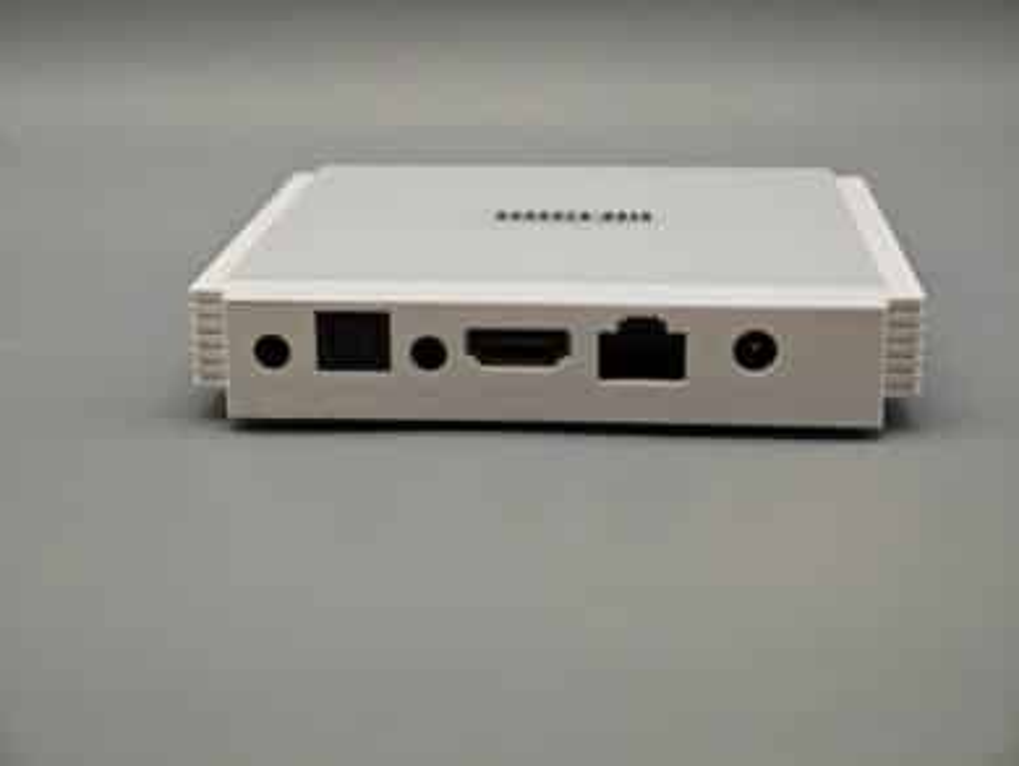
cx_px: 510
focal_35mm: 75
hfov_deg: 26.0
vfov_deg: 19.7
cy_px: 383
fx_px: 2209
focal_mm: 12.28
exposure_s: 1/245
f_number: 1.8
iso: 50
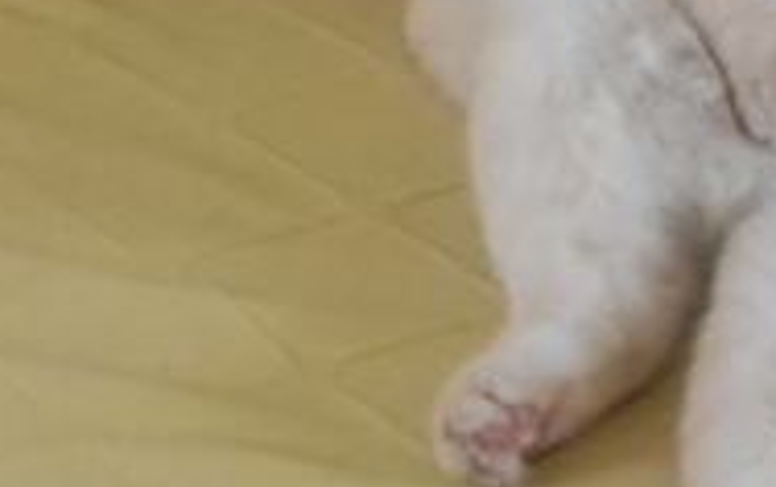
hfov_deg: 7.0
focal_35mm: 296
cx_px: 887
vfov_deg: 4.4
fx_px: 6267
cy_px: -163
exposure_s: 1/11.8
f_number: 4
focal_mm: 13.4
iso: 200
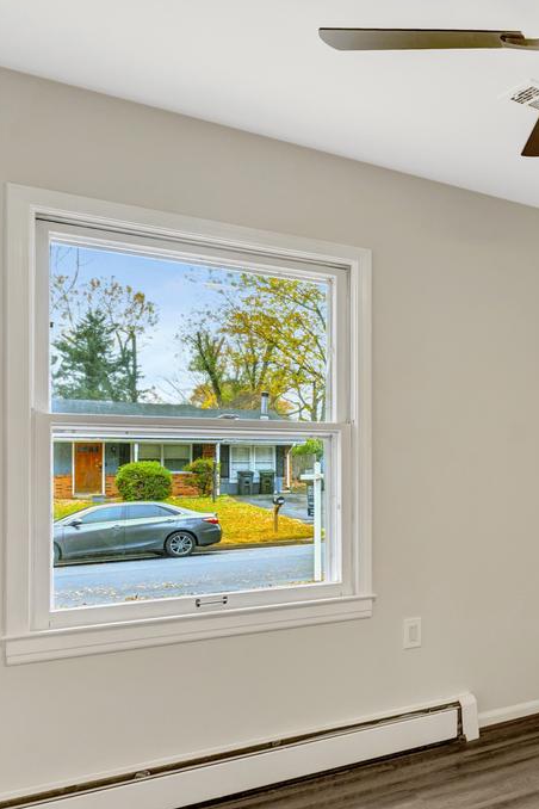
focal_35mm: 34
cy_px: 467
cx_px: 698
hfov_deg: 30.7
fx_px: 764
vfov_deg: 55.6
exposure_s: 1/40
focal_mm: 16
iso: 1250
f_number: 8
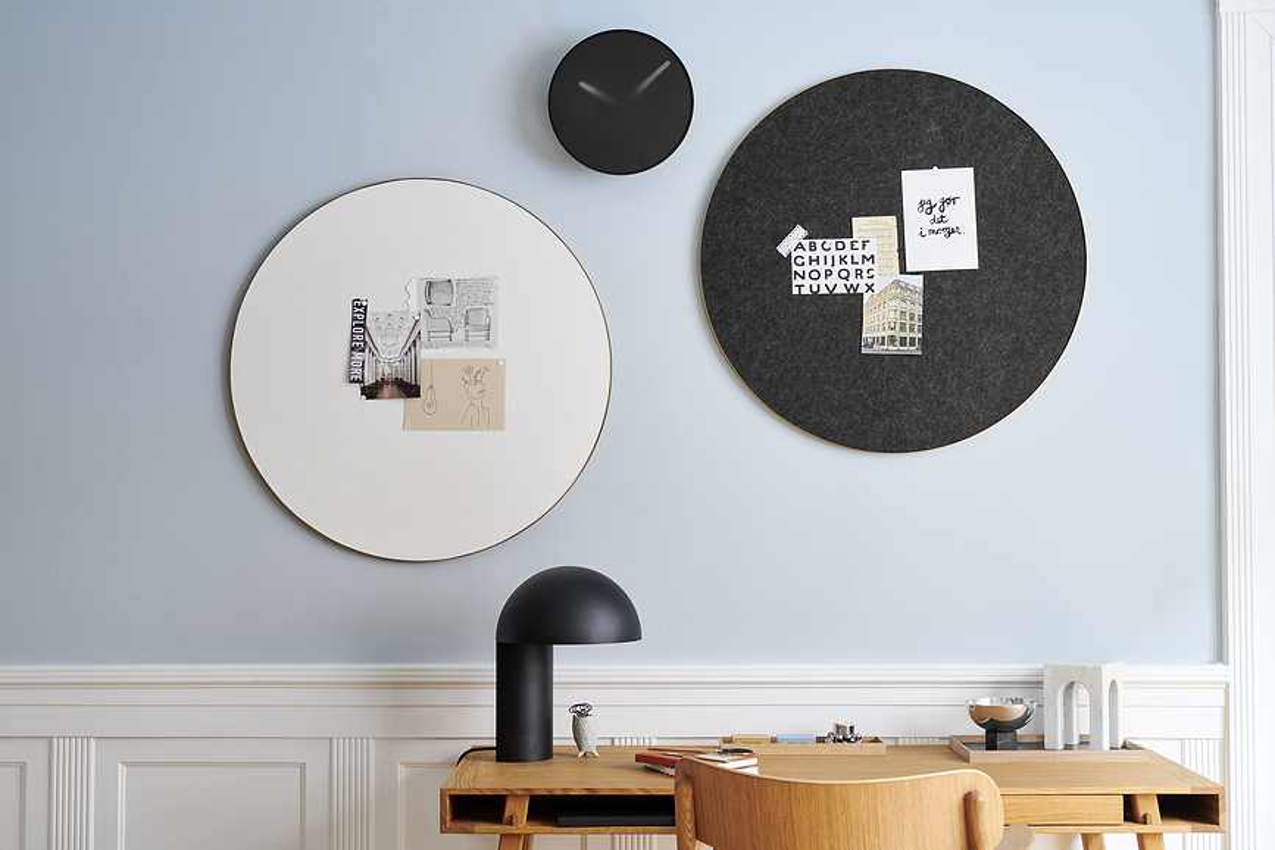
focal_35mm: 50
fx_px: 1771
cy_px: 425
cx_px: 638
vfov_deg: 27.0
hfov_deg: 39.6
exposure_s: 2.5
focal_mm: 50
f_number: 9
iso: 100
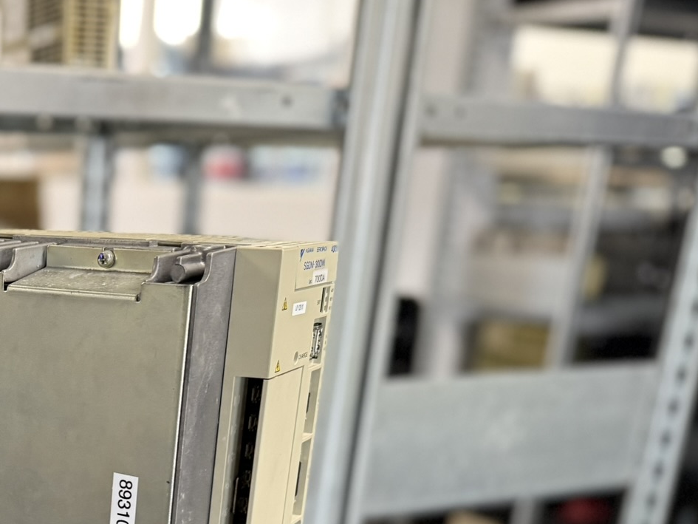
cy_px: 560
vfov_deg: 26.1
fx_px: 1049
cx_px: -35
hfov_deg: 33.0
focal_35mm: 52
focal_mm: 6.76
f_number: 1.78
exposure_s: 1/50
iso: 250
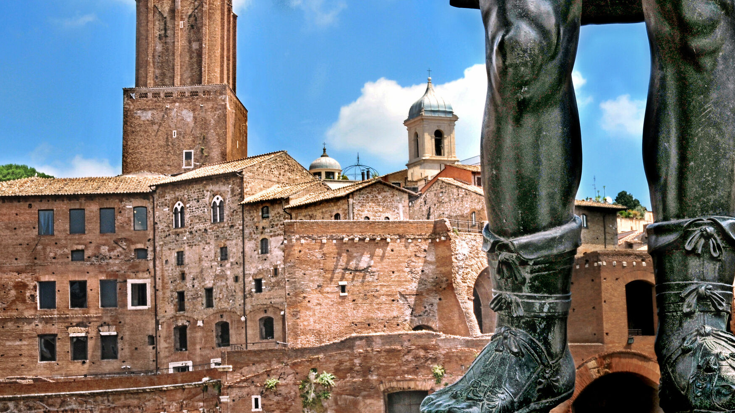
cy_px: 225
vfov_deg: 14.1
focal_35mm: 86
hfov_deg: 24.7
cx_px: 329
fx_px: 1676
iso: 200
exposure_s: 1/60
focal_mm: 40
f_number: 18
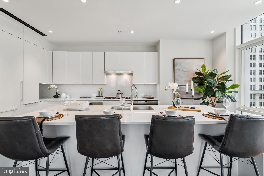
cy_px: 88
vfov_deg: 73.8
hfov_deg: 96.7
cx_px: 132
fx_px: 117
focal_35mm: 16
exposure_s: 1/10
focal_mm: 16
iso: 250
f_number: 8
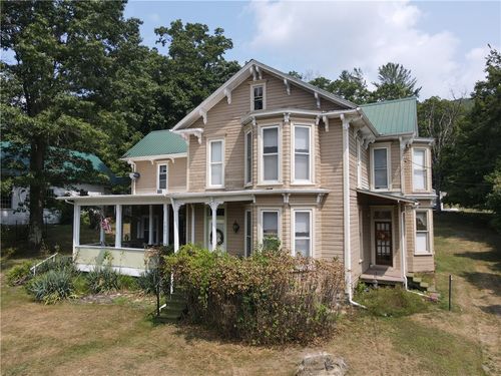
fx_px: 347
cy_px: 188
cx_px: 250
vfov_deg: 56.8
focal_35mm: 24
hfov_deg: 71.6
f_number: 2.8
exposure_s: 1/640
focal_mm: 4.5
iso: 100
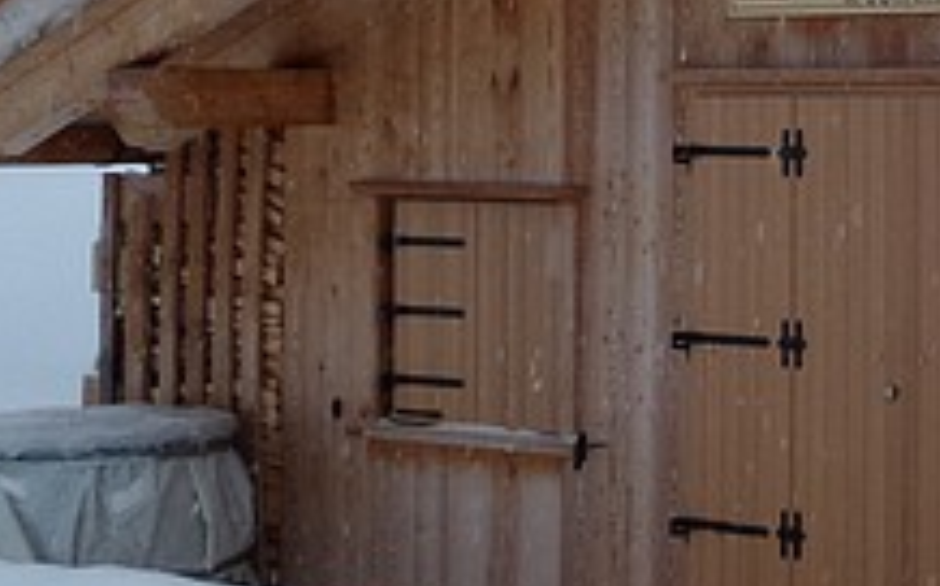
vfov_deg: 12.4
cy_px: 67
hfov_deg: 18.3
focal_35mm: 105
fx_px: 2689
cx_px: 1272
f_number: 3.1
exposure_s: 1/180
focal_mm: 4.4
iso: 100
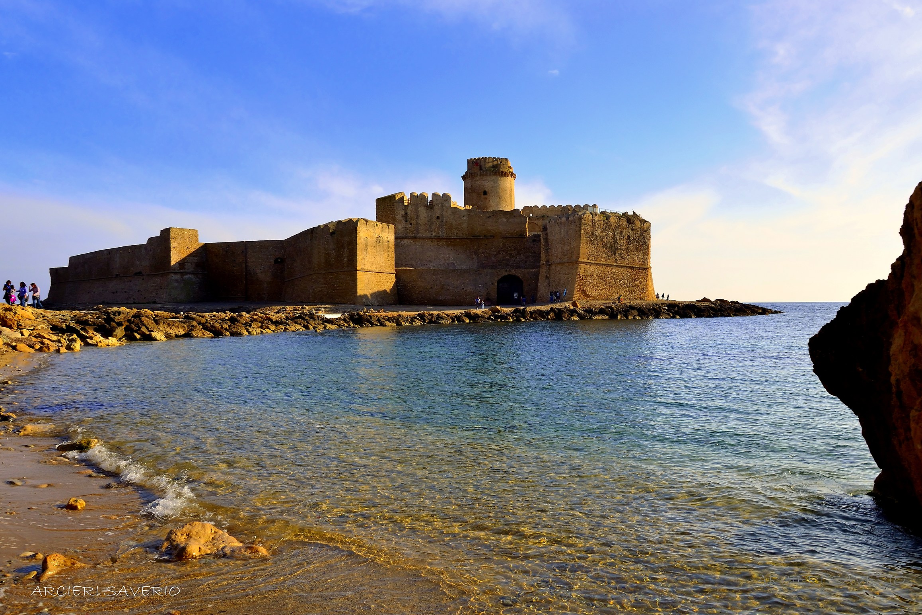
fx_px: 794
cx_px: 459
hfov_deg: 60.3
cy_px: 316
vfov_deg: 42.3
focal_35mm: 31
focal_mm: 20
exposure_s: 1/320
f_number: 10
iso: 200
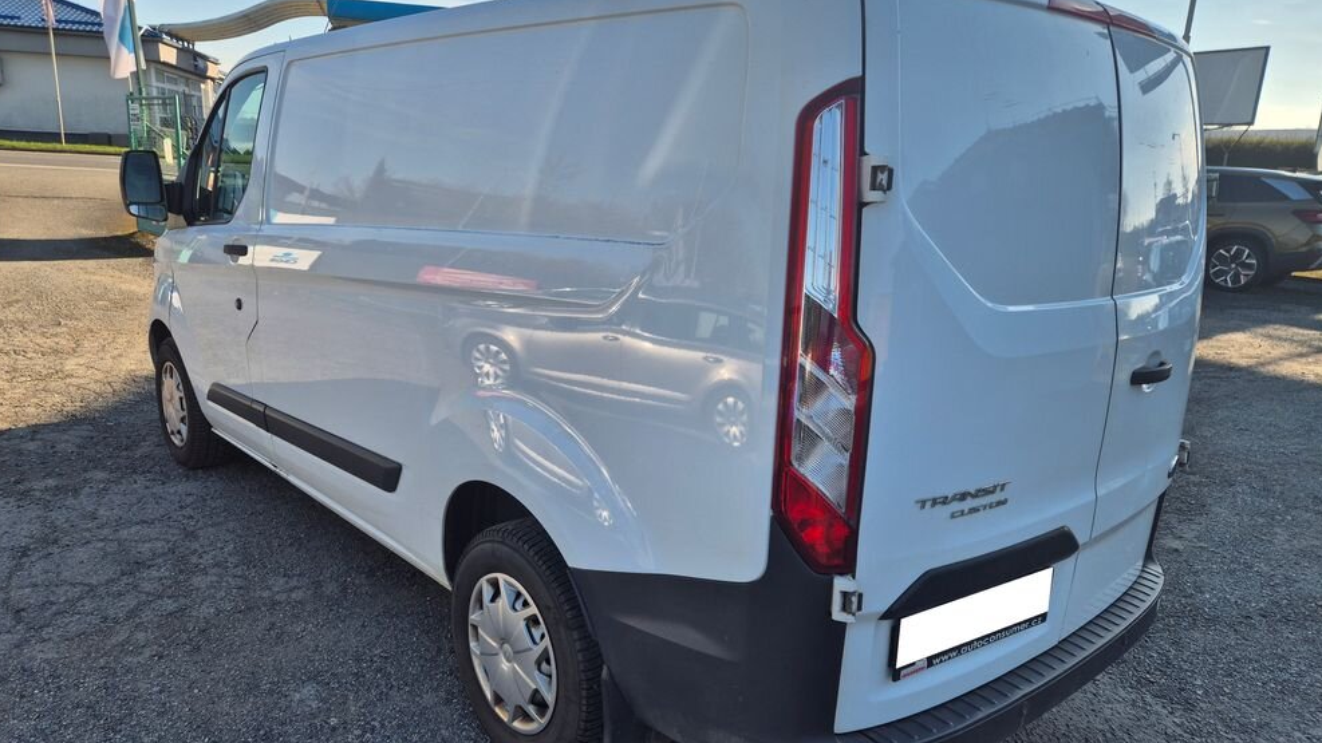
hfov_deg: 71.9
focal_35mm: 26
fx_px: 911
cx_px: 652
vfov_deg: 44.3
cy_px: 402
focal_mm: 5.4
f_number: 1.8
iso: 25
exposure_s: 1/1596
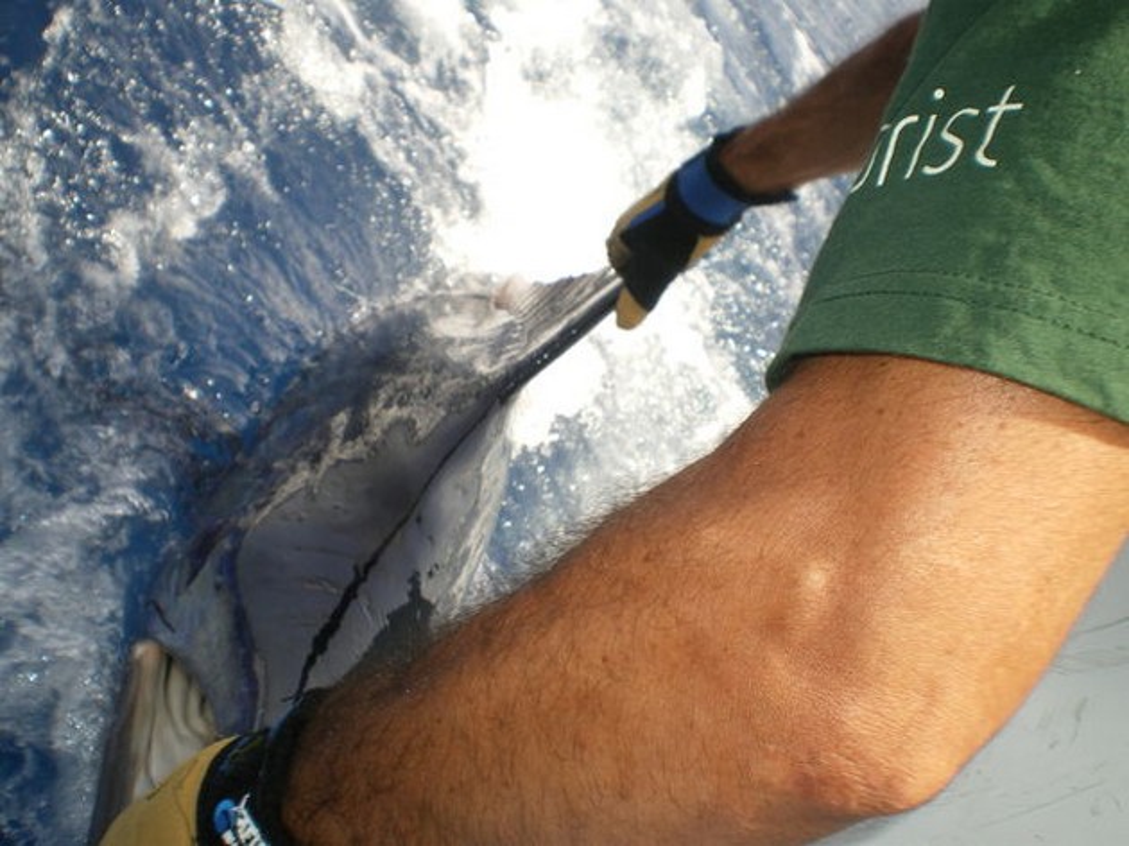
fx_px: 1174
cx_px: 564
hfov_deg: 51.4
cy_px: 423
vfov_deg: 39.6
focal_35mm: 36
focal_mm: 6.3
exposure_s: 1/200
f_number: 4.6
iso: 50
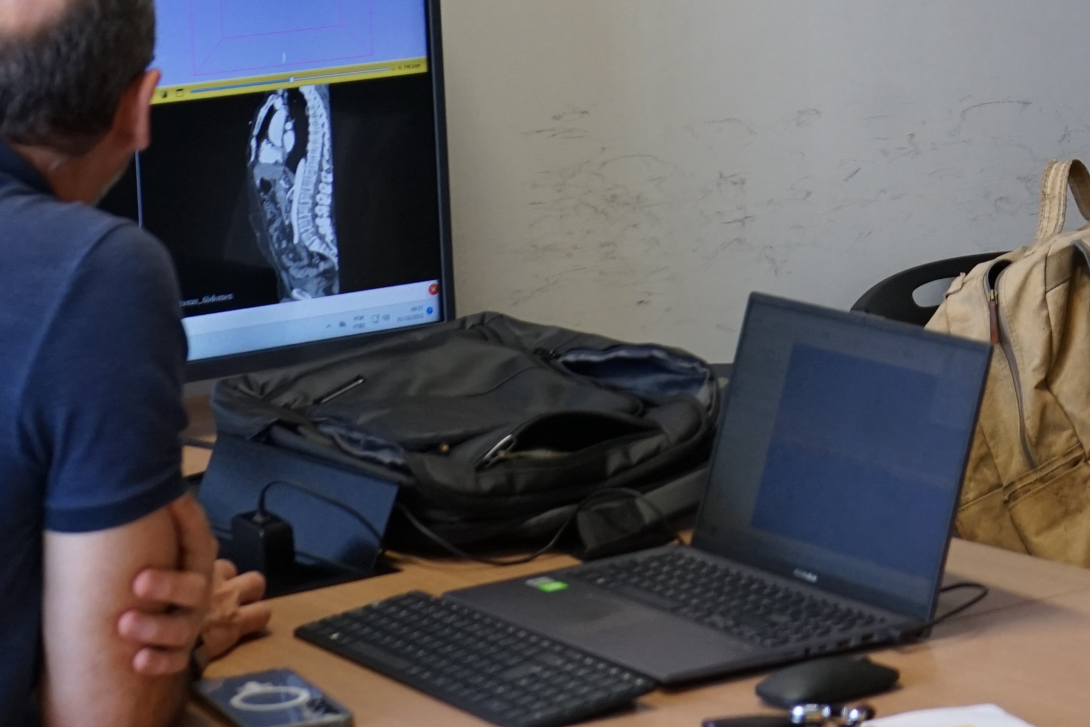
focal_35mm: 135
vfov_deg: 10.0
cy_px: -210
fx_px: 4087
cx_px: 998
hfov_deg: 15.0
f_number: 4.5
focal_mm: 50
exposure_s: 1/160
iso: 1250
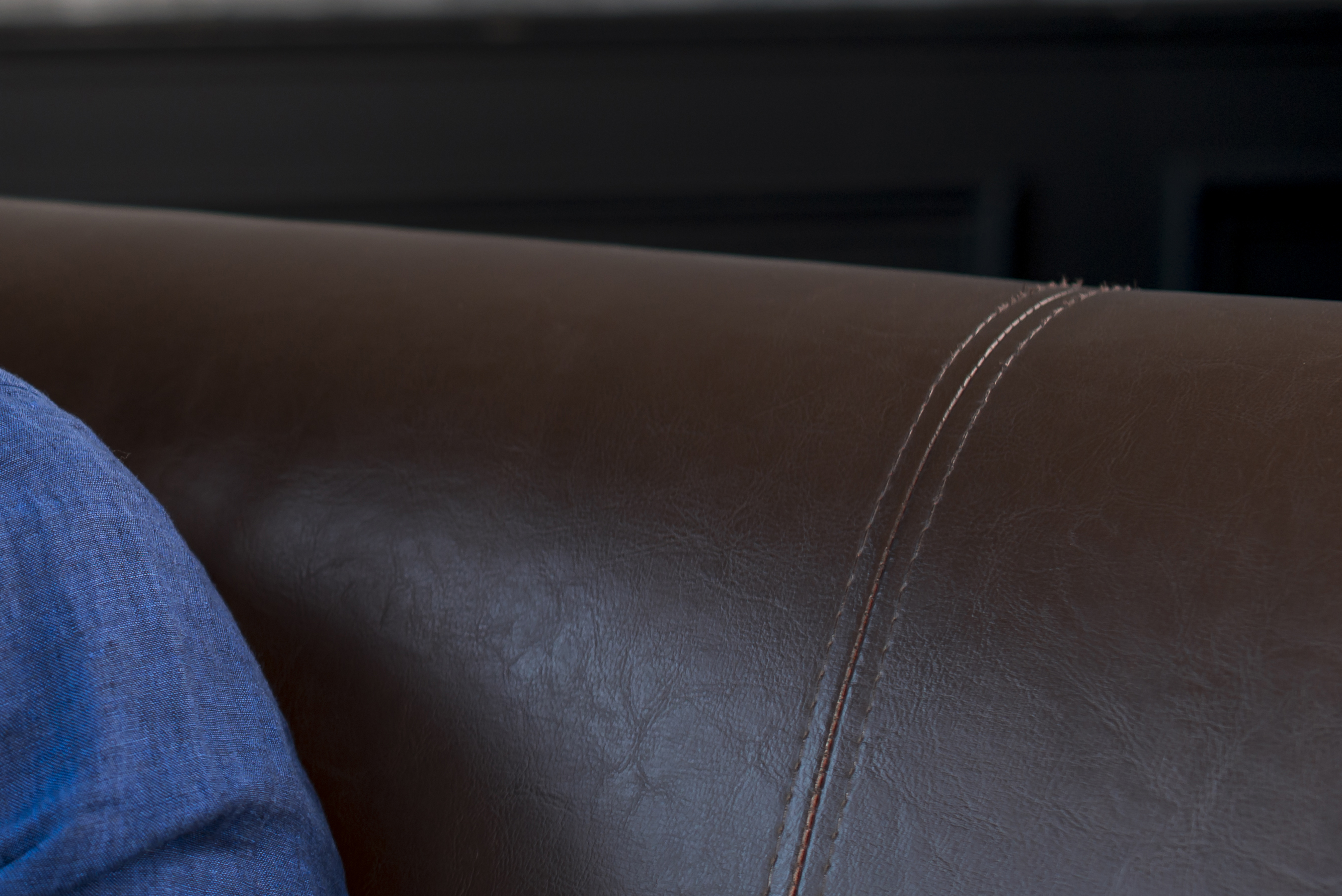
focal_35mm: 138
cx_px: -505
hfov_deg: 14.1
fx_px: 5146
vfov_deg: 9.9
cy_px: 562
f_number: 3.2
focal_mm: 50
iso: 160
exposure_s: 1/160
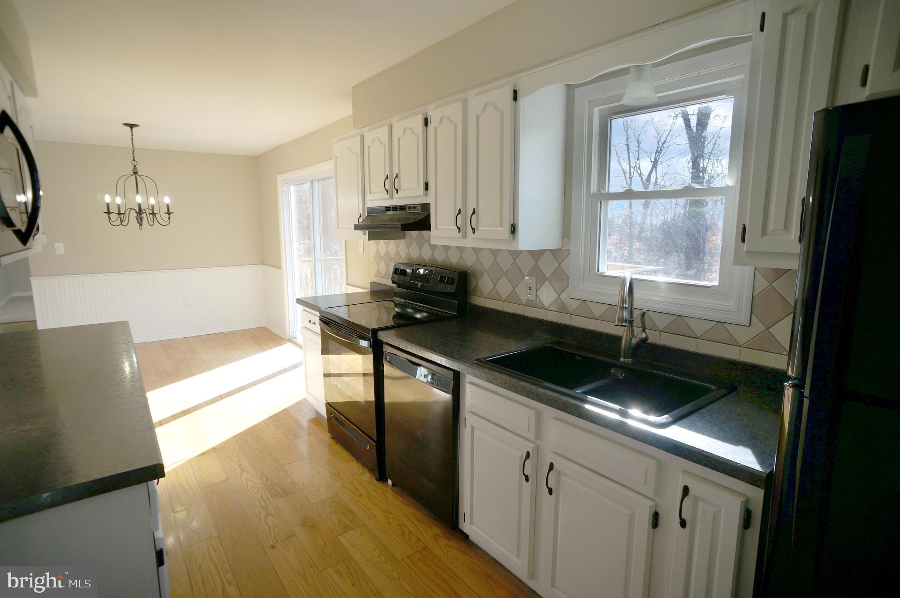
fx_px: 599
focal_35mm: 24
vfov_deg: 53.0
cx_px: 450
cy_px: 299
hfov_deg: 73.8
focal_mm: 16
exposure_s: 1/80
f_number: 4.5
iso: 100
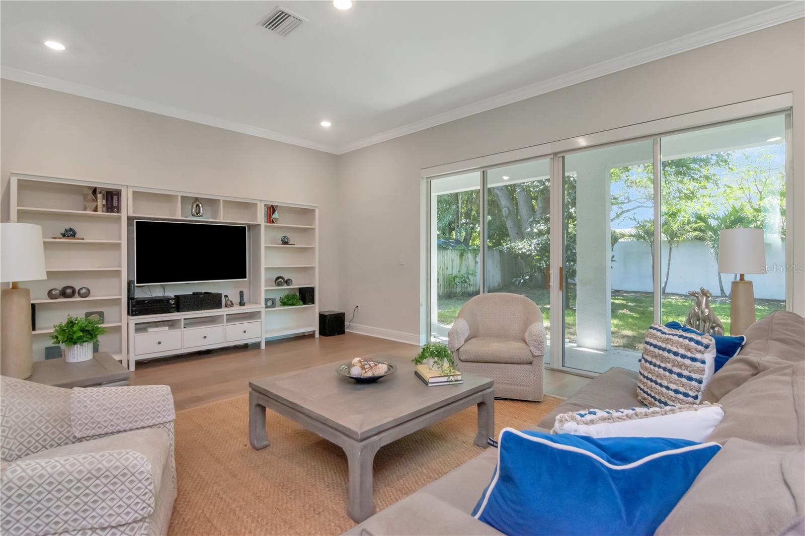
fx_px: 369
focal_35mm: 16
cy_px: 268
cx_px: 402
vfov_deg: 72.0
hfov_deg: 95.0
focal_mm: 11
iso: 1250
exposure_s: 1/80
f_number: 9
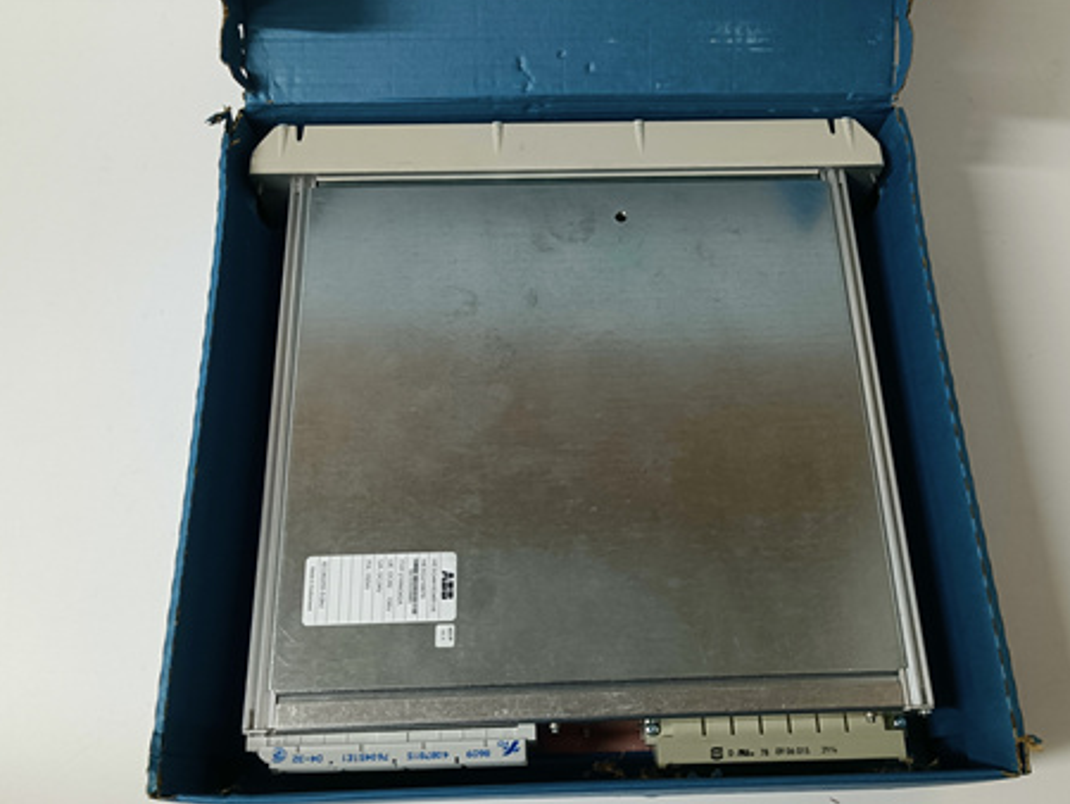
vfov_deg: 46.8
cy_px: 432
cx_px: 578
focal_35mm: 30
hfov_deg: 59.9
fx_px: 928
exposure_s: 1/33.3
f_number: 1.9
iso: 658
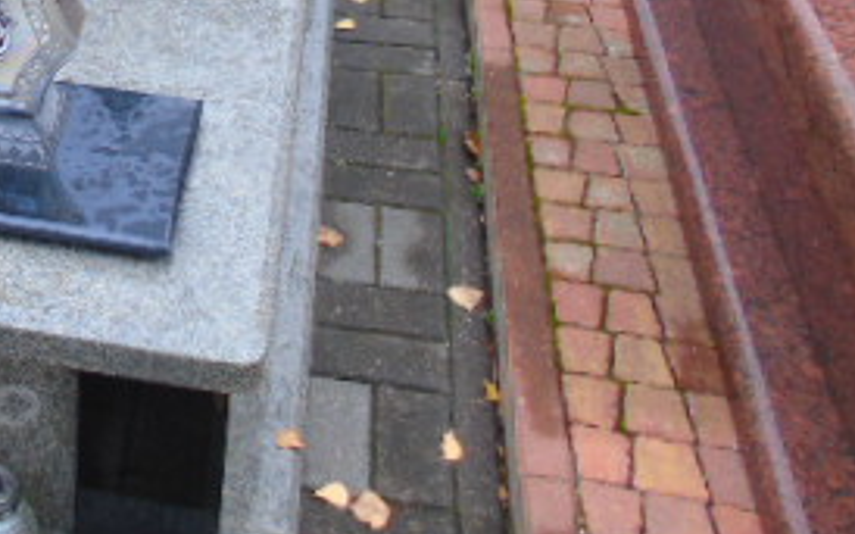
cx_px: -66
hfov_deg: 29.9
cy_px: -78
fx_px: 1444
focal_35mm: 62
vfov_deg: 19.9
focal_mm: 4.4
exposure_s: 1/30
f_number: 3.4
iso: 80
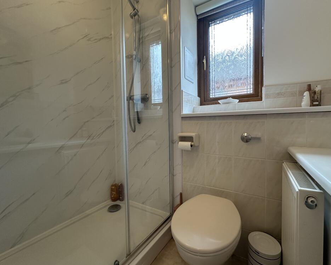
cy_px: 131
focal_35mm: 15
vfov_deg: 84.0
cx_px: 181
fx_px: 147
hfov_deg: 96.5
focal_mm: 2.22
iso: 160
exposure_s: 1/100
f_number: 2.2
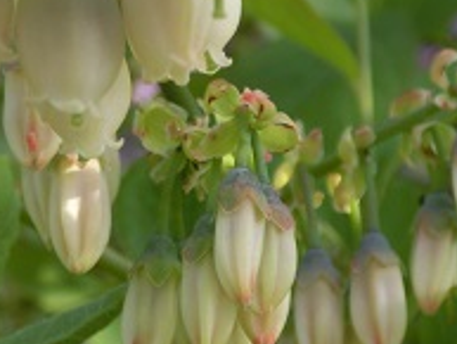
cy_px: -58
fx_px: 1281
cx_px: 94
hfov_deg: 20.0
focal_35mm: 97
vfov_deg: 14.8
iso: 80
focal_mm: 6.5
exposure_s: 1/200
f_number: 4.1
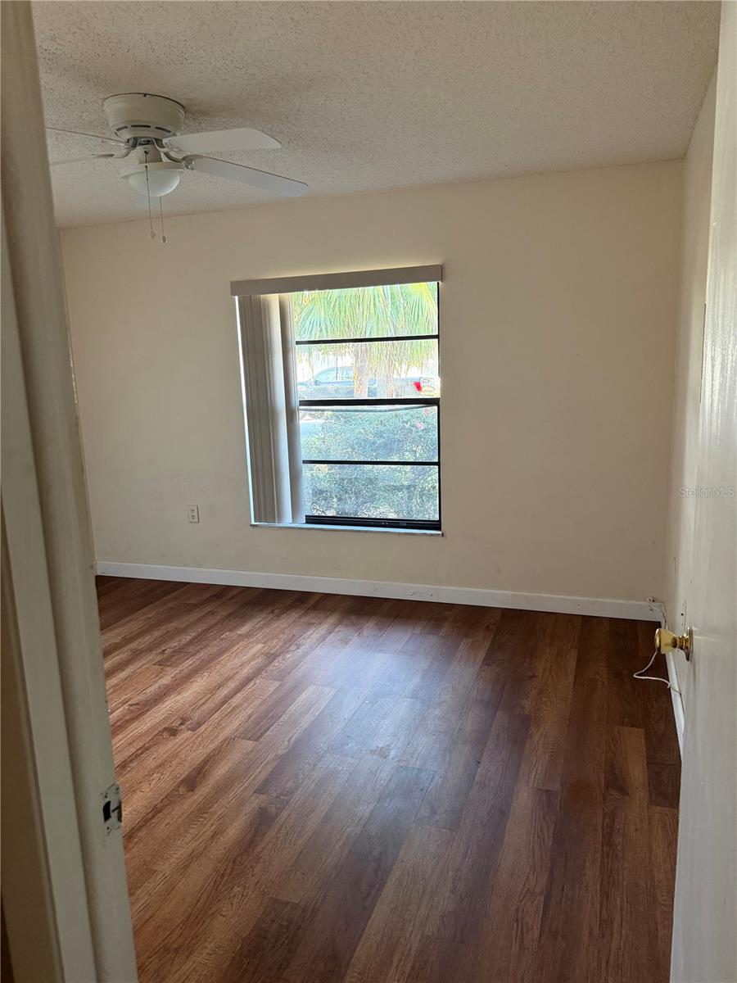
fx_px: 681
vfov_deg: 71.6
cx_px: 368
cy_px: 492
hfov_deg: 56.8
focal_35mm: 24
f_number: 1.78
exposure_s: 1/60
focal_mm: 6.76
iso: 320
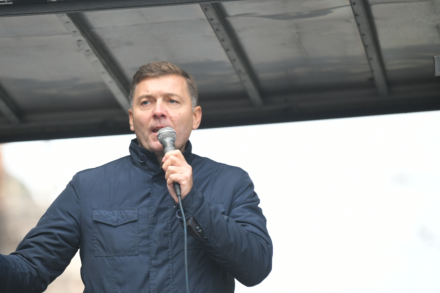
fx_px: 3240
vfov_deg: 5.2
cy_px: 182
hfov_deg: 7.8
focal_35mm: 265
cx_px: 128
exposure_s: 1/2000
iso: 800
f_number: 2.8
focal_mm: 180
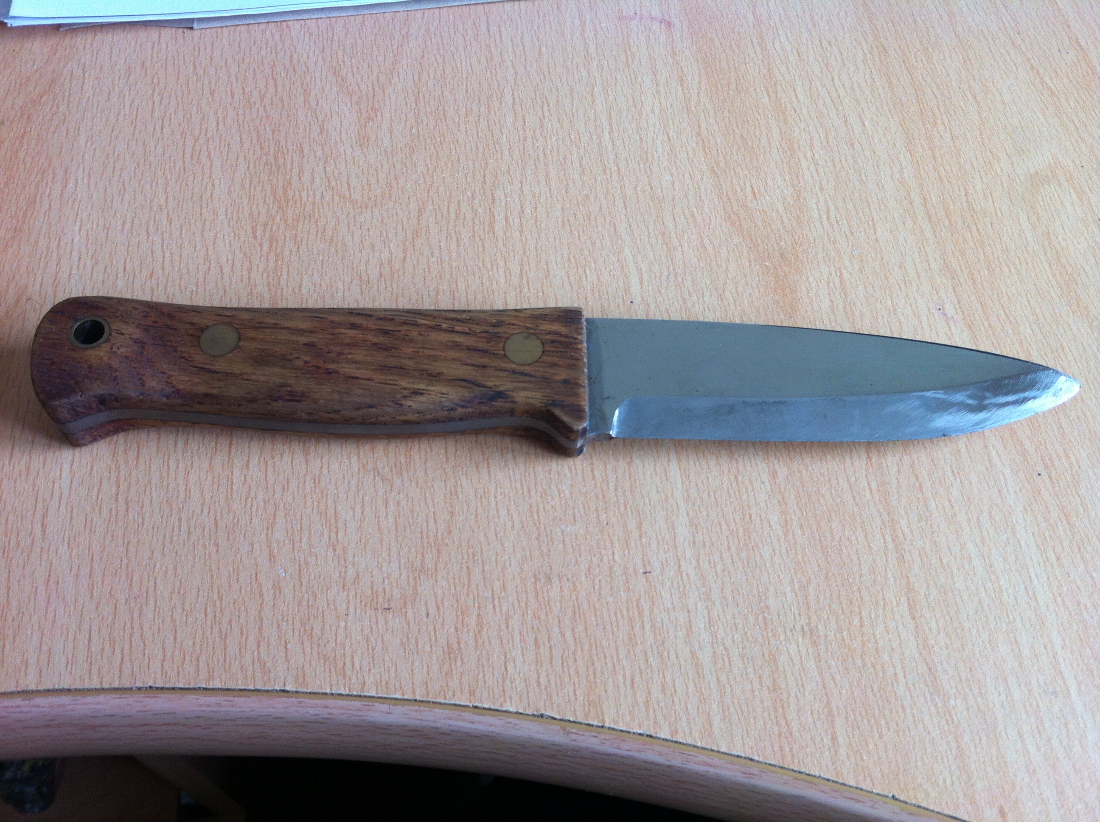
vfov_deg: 40.6
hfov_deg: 52.7
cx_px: 550
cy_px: 411
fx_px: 1111
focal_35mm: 35
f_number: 2.8
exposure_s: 1/24
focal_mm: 3.85
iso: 80
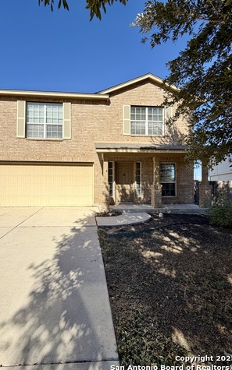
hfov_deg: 74.3
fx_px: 152
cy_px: 185
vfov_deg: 101.5
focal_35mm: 15
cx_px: 97
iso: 64
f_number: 2.2
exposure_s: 1/502
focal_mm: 2.22
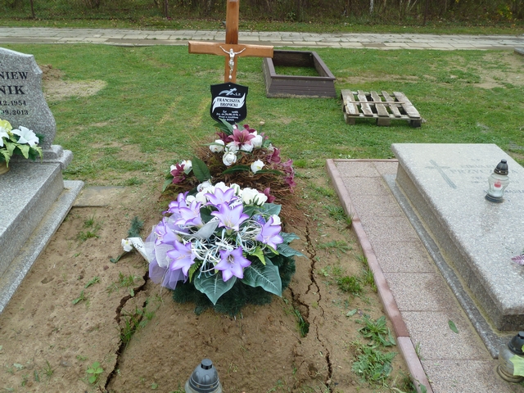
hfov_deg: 56.8
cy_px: 196
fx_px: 484
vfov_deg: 44.2
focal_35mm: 32
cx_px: 262
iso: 80
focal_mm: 5.3
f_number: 3.5
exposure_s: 1/100
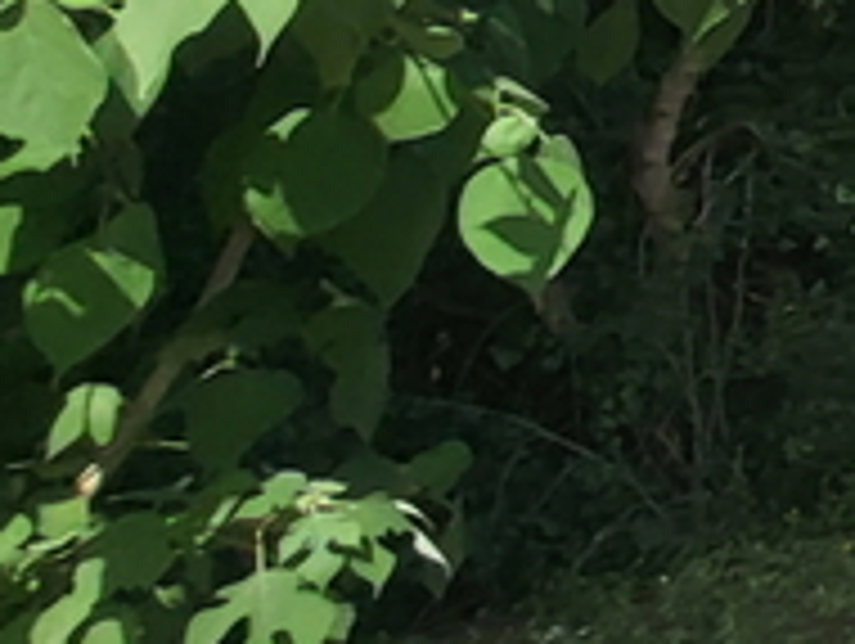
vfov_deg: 16.3
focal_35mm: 82
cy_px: -342
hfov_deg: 12.8
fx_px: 2028
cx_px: 2354
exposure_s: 1/590
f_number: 2.2
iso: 32
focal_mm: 1.74
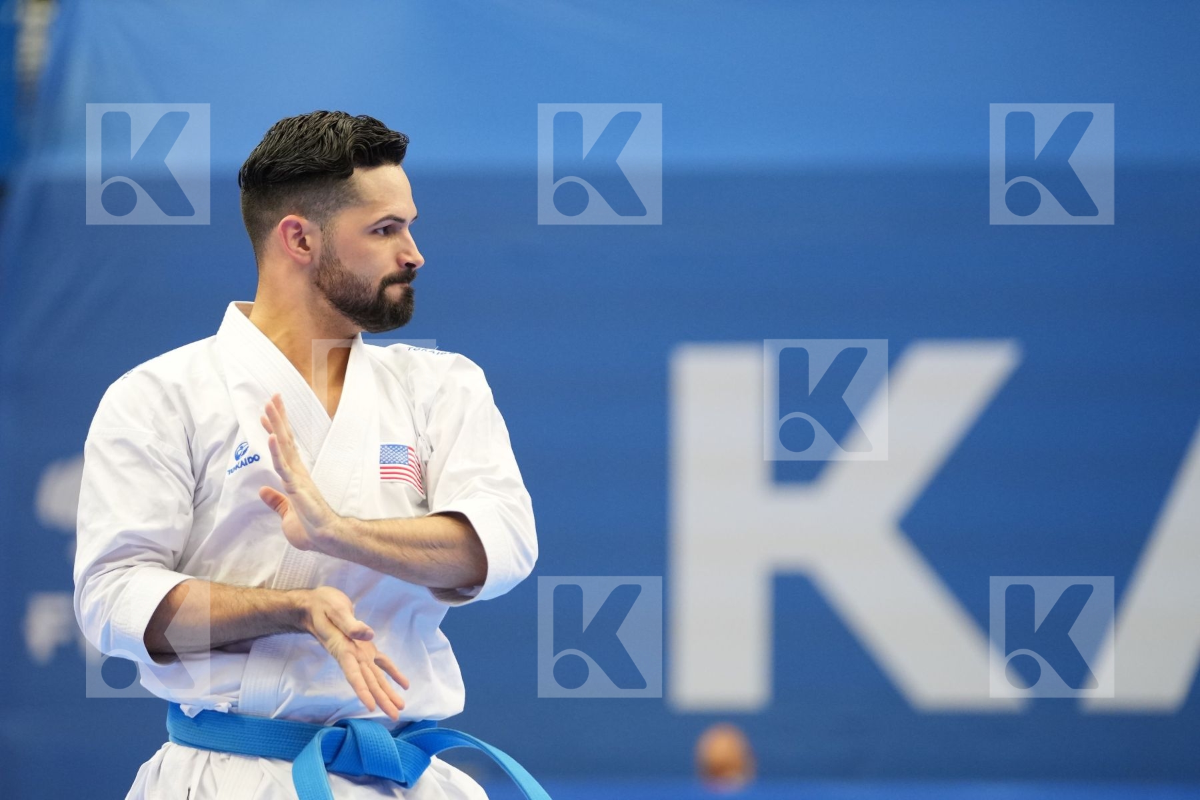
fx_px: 7733
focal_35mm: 232
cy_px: 400
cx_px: 600
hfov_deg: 8.9
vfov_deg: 5.9
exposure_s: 1/500
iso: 1600
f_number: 2.8
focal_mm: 155
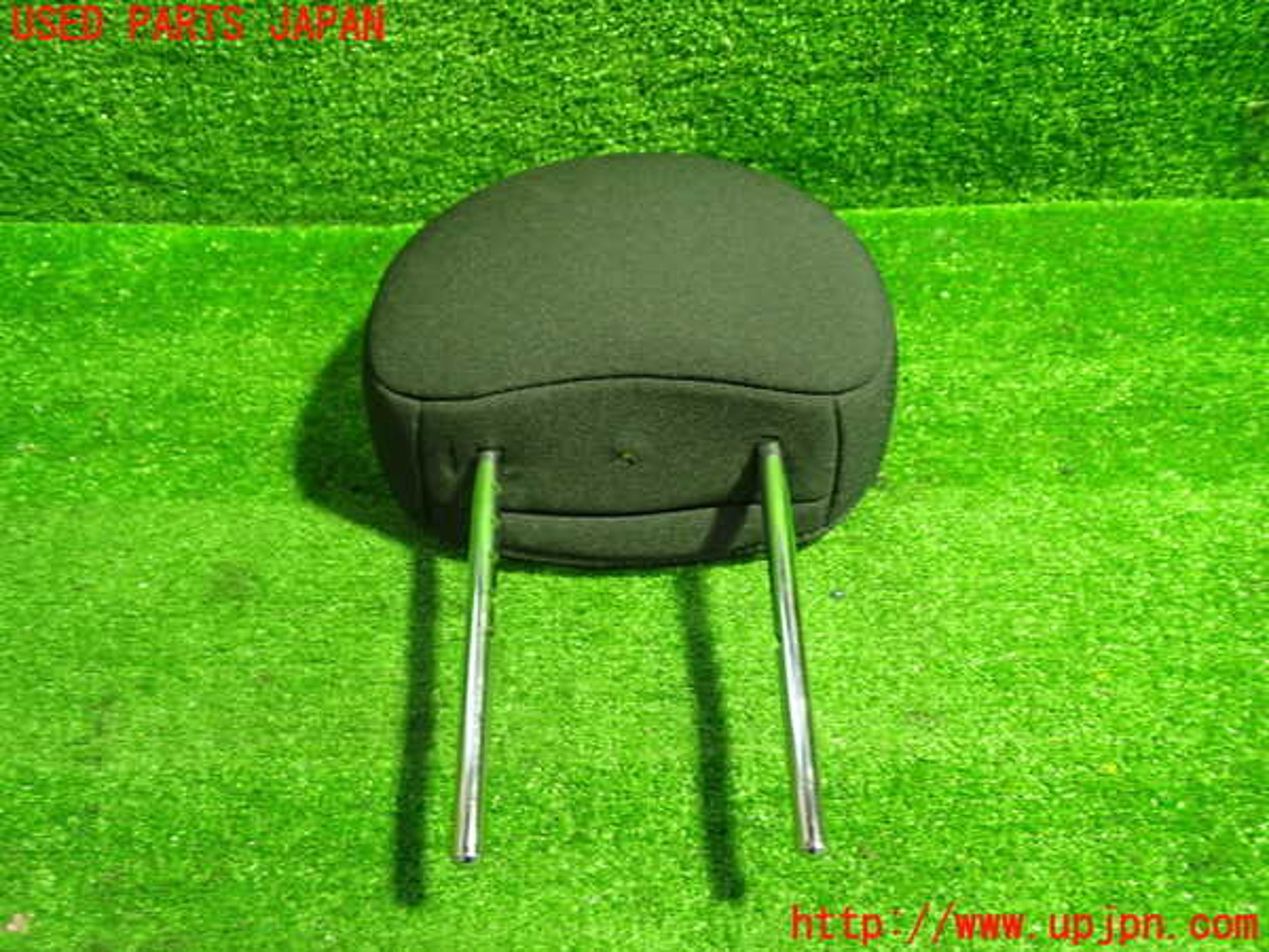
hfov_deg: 60.0
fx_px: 1100
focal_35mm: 30
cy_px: 476
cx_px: 634
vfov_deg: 46.8
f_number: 2.3
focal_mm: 5.4
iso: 640
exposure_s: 1/30
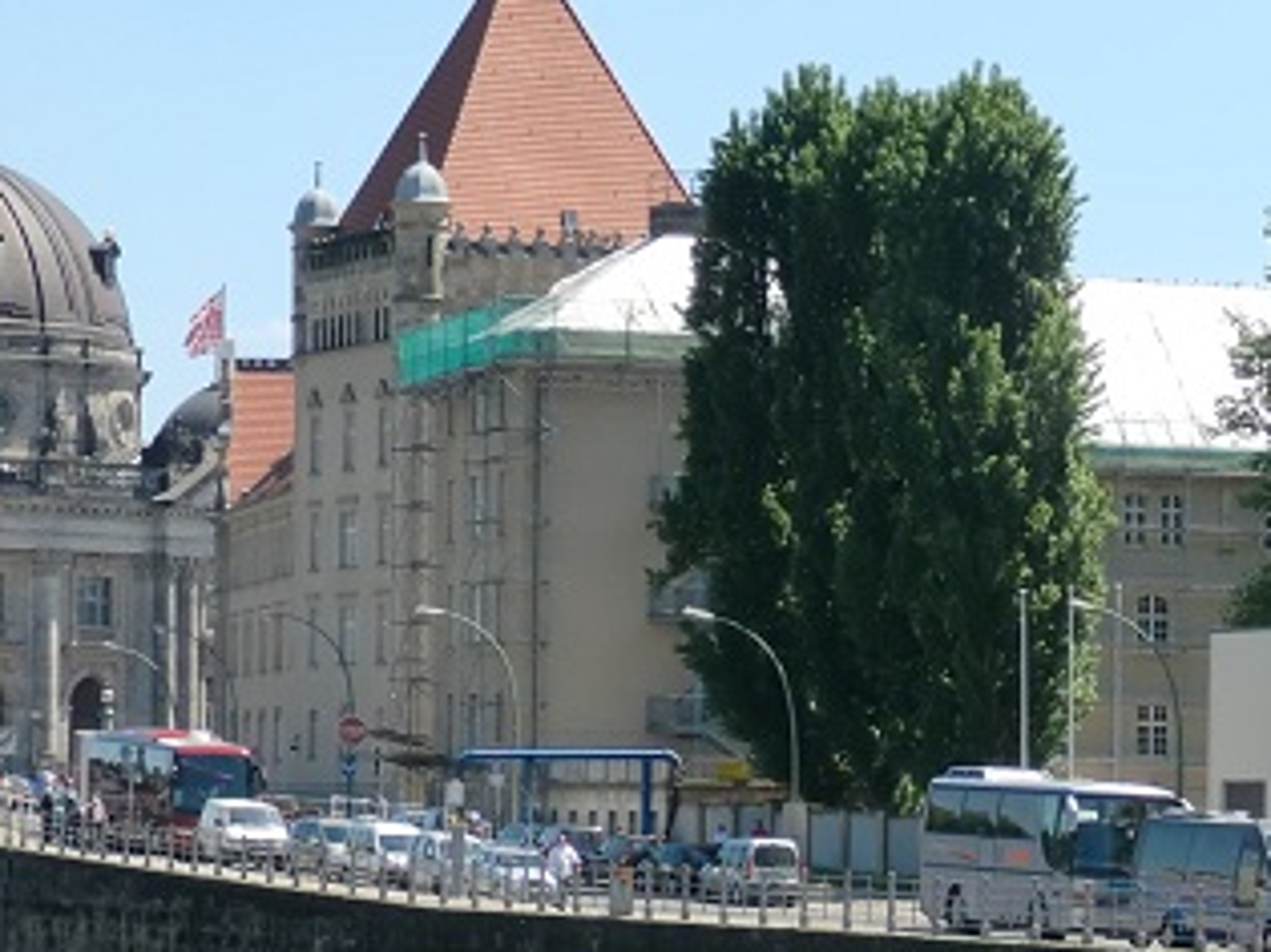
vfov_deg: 7.8
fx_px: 6974
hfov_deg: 10.2
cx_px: 1586
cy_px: 777
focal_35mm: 190
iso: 64
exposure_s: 1/400
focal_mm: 13.1
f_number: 4.6
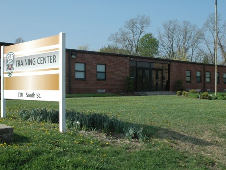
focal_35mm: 46
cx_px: 122
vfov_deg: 31.5
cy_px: 86
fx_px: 300
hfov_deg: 41.2
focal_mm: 28
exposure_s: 1/640
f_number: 13
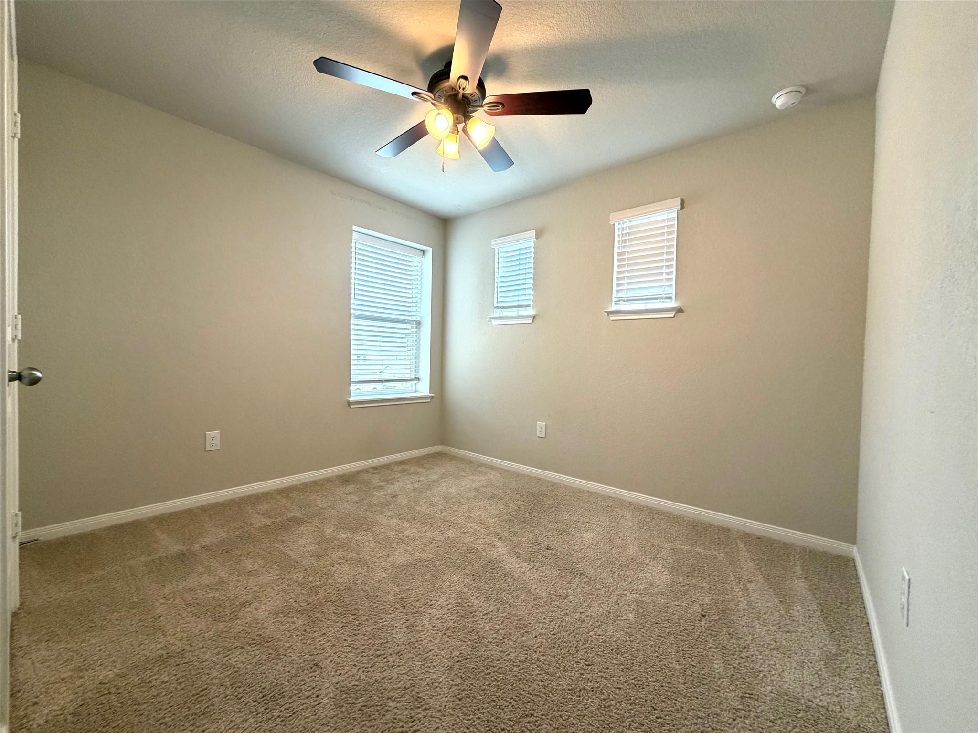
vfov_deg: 85.7
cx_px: 489
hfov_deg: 102.1
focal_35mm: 14
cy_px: 366
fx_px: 396
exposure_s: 1/60
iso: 200
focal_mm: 2.22
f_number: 2.2
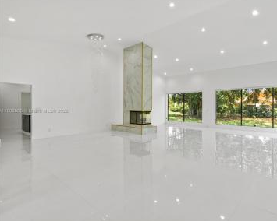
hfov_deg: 81.7
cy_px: 111
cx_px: 173
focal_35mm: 19
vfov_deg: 70.8
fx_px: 156
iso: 400
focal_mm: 16
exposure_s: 1/4
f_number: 11
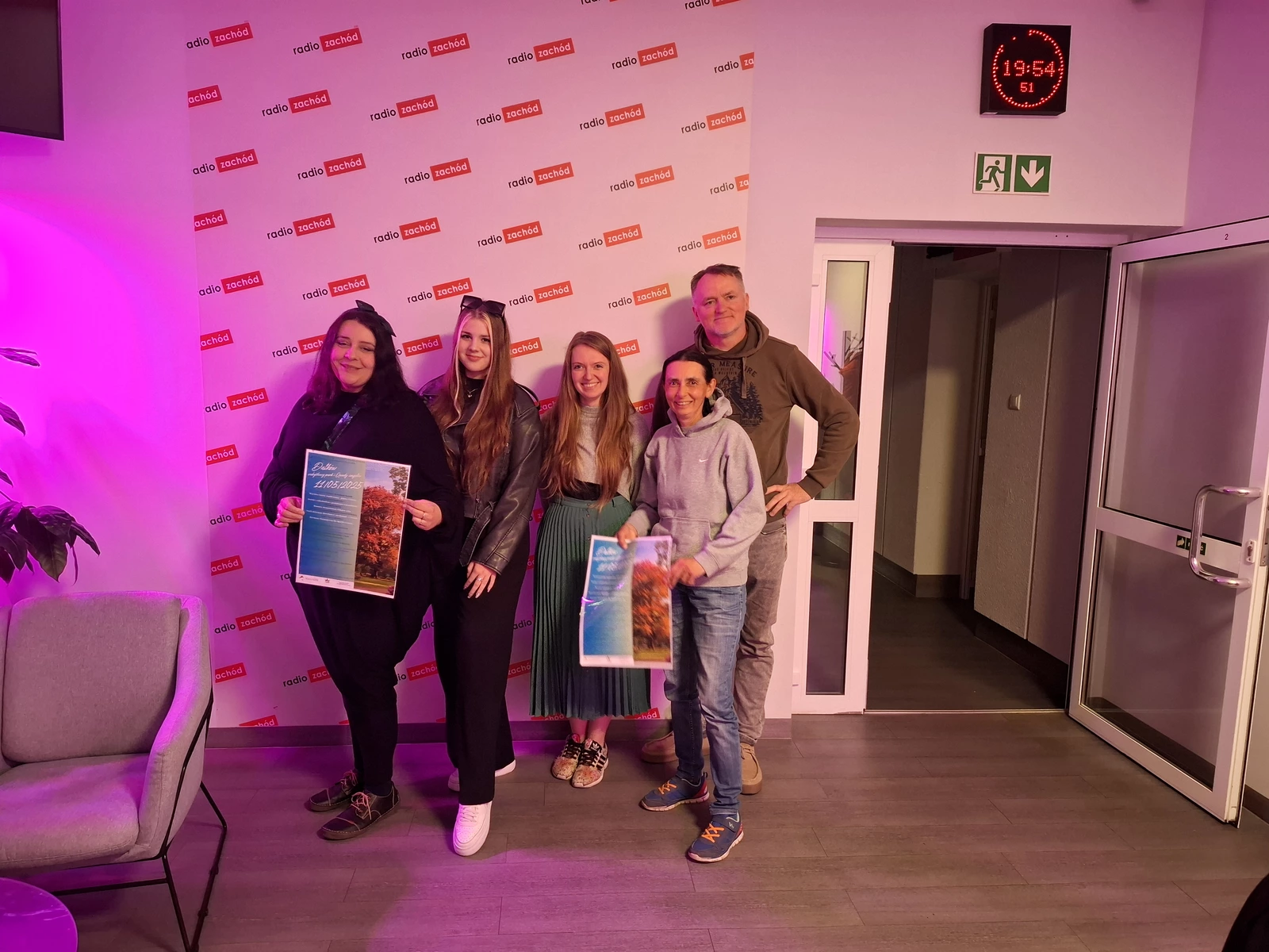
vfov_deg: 58.9
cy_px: 476
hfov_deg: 73.9
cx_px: 634
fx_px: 843
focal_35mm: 23
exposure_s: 1/33
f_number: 1.8
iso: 400
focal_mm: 5.54
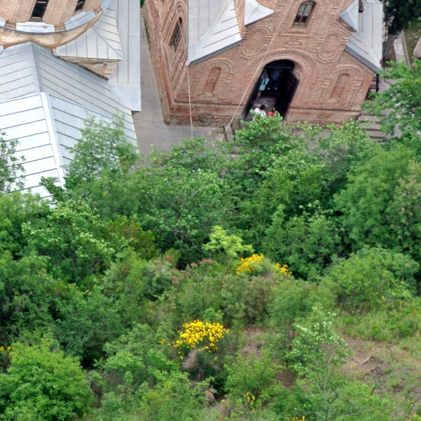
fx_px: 10279
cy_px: 145
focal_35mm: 747
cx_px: 40
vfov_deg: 2.3
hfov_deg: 2.3
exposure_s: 1/50
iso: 200
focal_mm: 110
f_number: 5.6
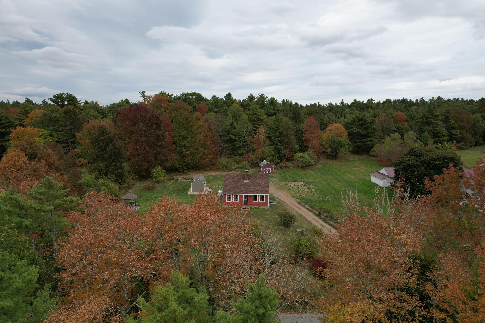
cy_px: 162
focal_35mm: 22
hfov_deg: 78.6
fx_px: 296
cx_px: 242
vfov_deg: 57.2
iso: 110
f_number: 2.8
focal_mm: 8.38
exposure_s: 1/1250
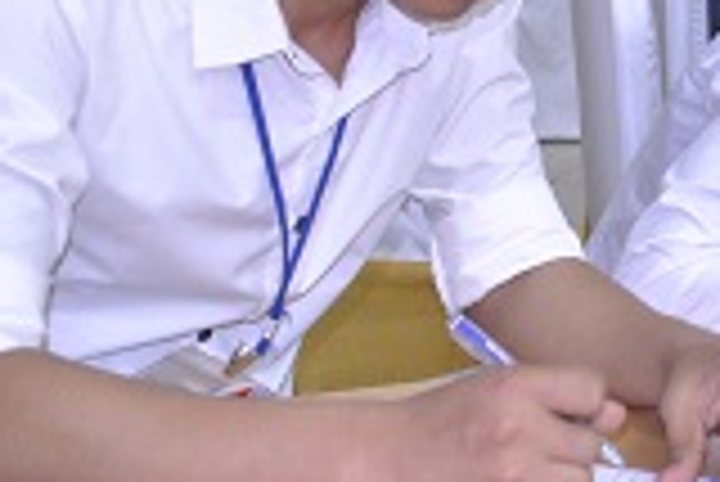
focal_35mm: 121
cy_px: 142
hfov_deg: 16.2
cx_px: 873
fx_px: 2422
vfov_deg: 11.3
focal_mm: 30
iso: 1600
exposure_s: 1/40
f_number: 4.5
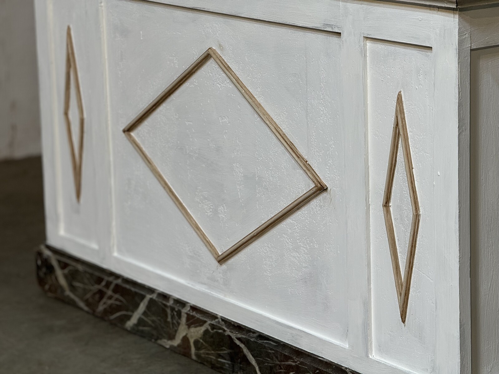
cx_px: 250
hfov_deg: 16.4
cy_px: 187
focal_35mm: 120
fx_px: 1730
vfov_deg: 12.3
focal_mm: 15.66
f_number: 2.8
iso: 125
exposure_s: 1/50
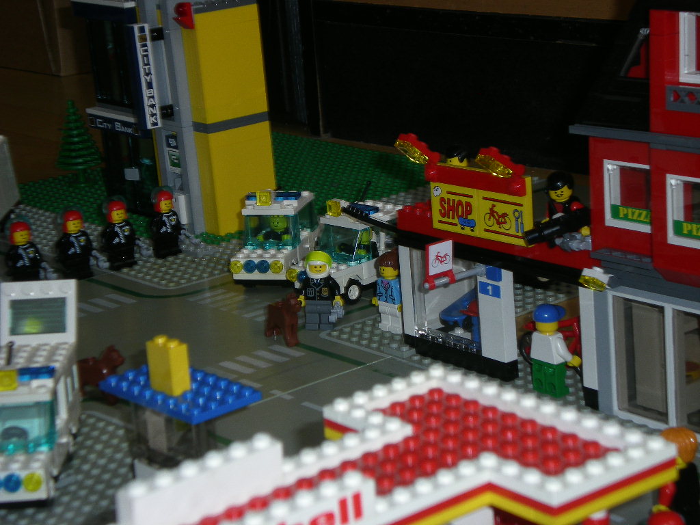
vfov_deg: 17.0
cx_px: 350
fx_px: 1759
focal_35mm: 87
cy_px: 262
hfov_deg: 22.5
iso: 50
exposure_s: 1/60
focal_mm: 14.3
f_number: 5.1
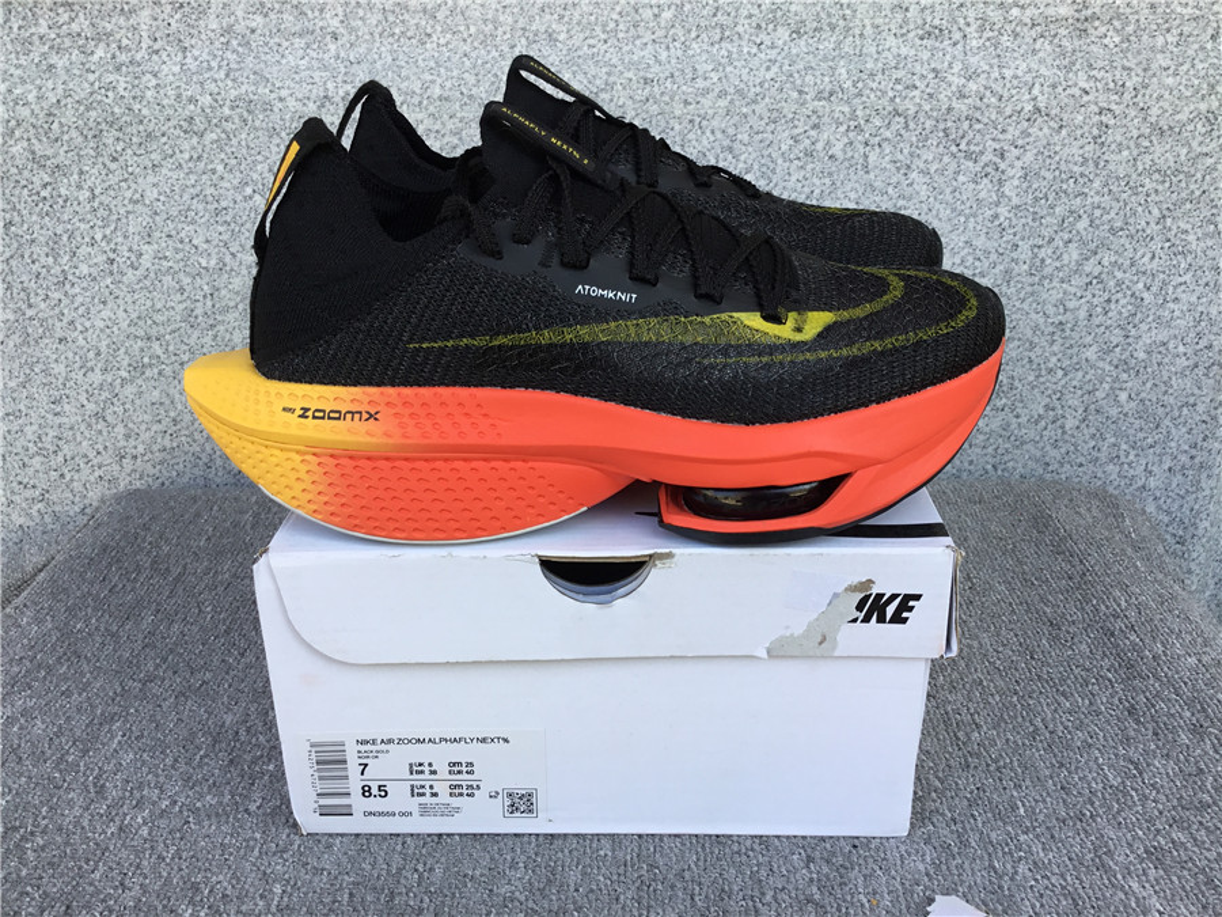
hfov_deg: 58.4
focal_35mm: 31
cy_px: 458
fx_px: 1094
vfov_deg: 45.4
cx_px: 611
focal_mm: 3.3
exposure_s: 1/144
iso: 25
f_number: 2.4
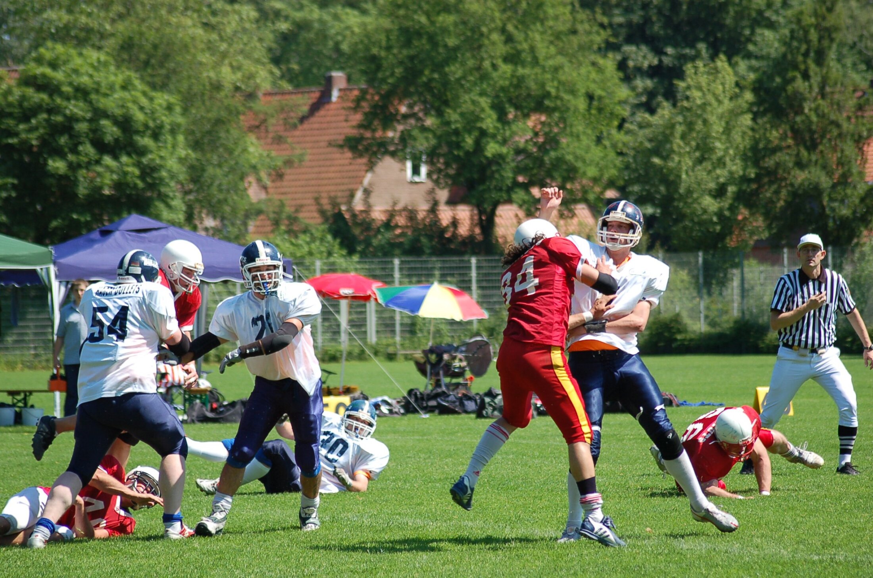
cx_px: 436
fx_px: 4901
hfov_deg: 10.2
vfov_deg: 6.8
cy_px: 289
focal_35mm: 202
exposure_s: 1/1000
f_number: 4.5
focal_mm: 135
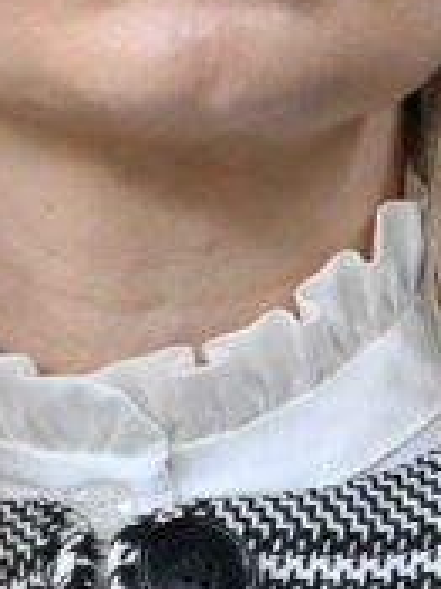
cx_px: 256
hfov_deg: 1.2
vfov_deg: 1.6
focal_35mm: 1265
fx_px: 21514
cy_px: -212
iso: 2500
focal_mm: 320
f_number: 5.6
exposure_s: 1/250
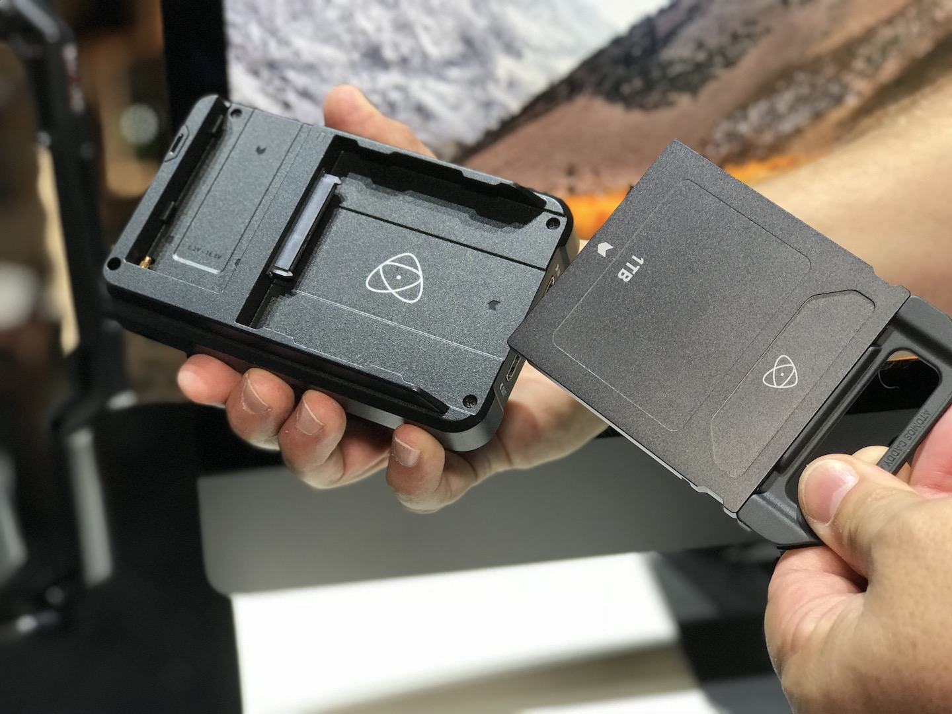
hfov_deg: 33.8
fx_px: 1568
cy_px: 357
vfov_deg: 25.7
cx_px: 476
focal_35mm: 57
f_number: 2.8
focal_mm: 6.6
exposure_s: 1/60
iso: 64
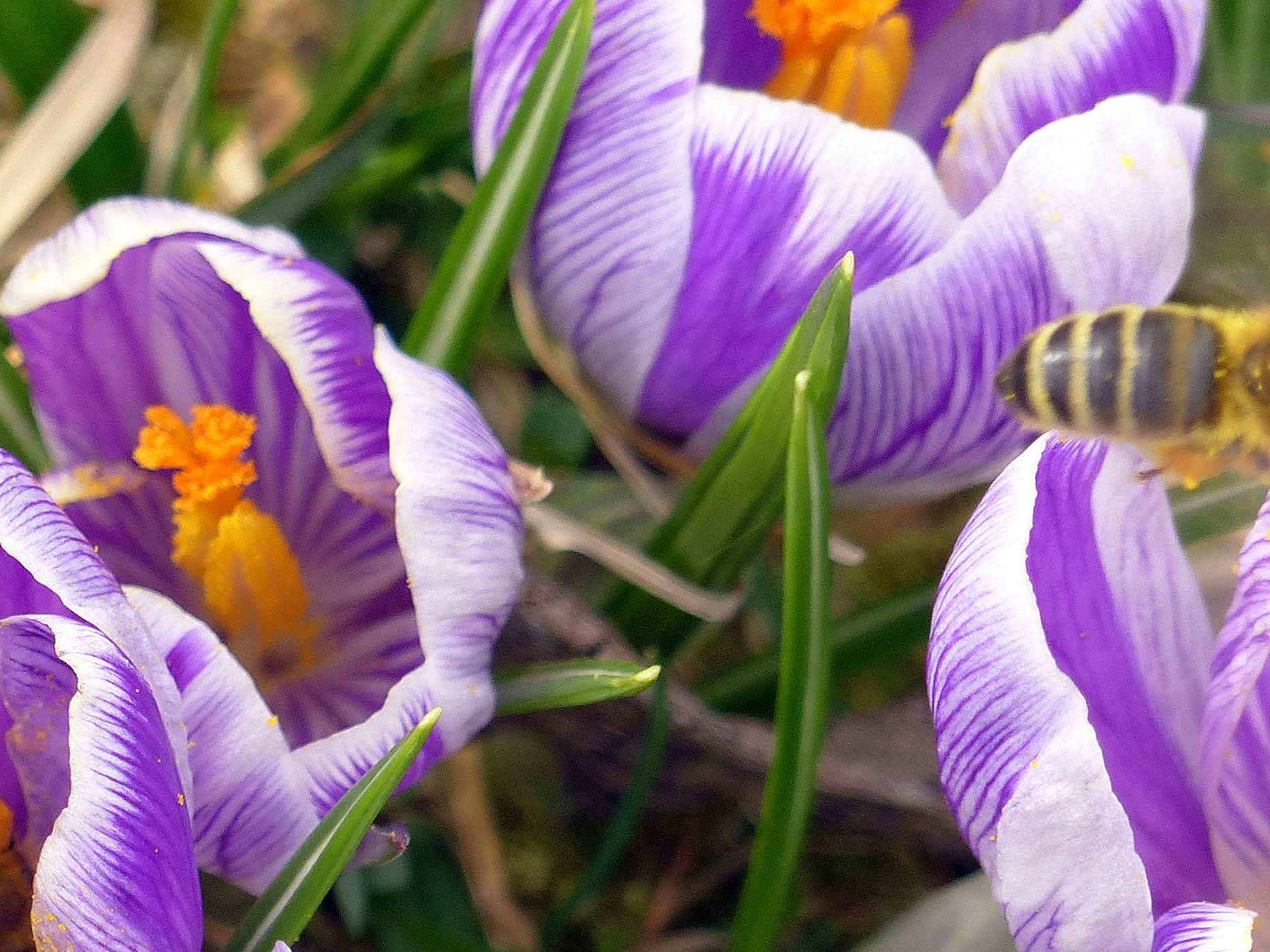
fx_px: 46848
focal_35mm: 1277
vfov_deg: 1.2
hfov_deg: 1.6
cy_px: 695
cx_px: 316
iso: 100
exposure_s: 1/320
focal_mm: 108
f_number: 4
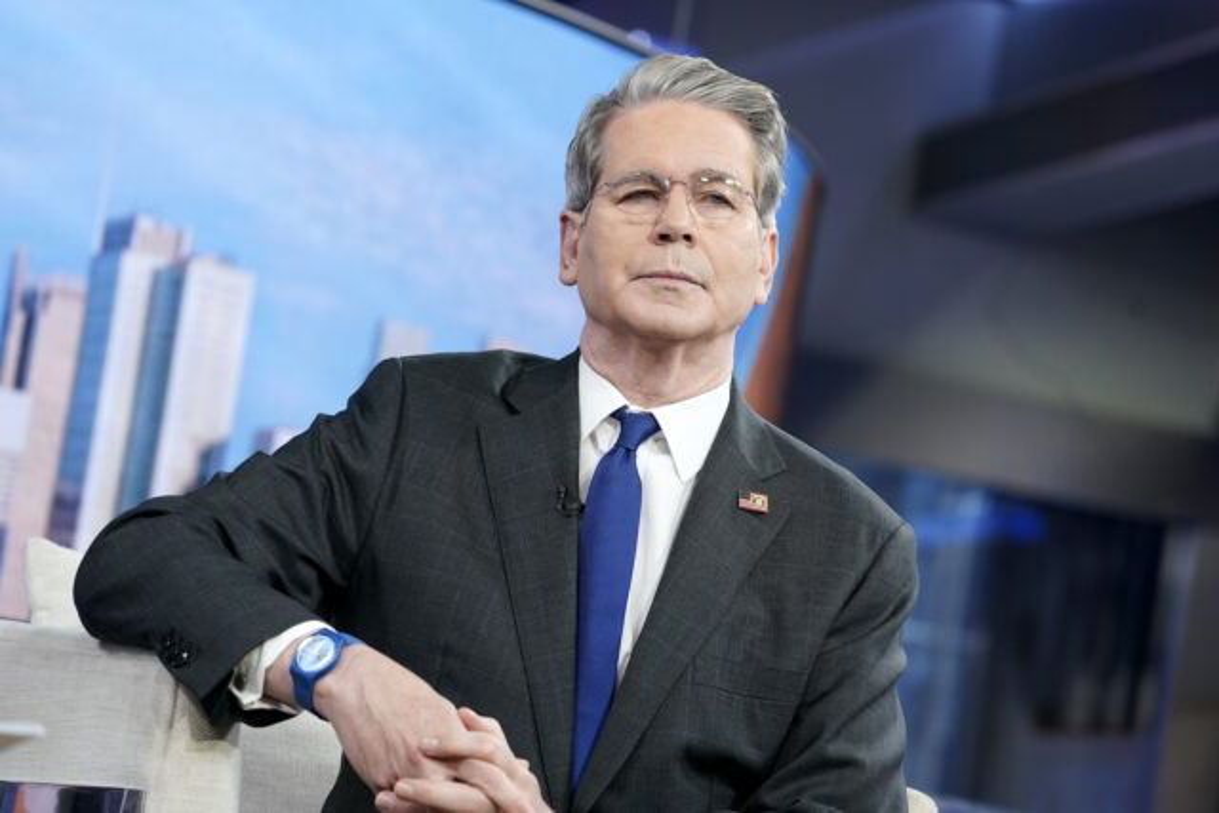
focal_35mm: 162
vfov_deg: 8.5
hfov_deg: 12.7
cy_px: 406
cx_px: 610
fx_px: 5486
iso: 1600
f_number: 5.6
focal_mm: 162
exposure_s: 1/160
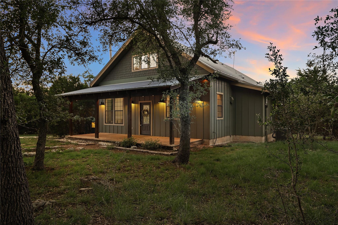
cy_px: 112
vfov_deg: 53.1
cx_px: 169
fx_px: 225
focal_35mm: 24
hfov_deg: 73.8
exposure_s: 1/25
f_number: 5.6
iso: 640
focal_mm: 24
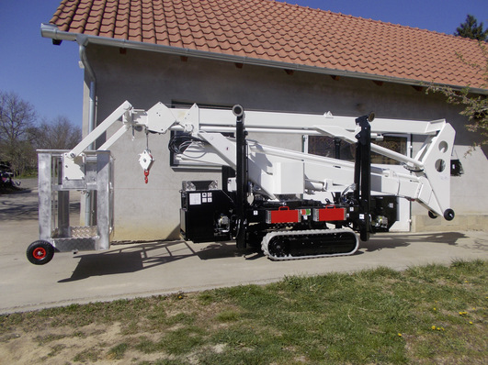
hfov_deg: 67.3
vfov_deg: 53.0
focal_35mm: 26
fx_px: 366
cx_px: 244
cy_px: 182
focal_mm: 4.6
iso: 80
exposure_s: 1/320
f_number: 8
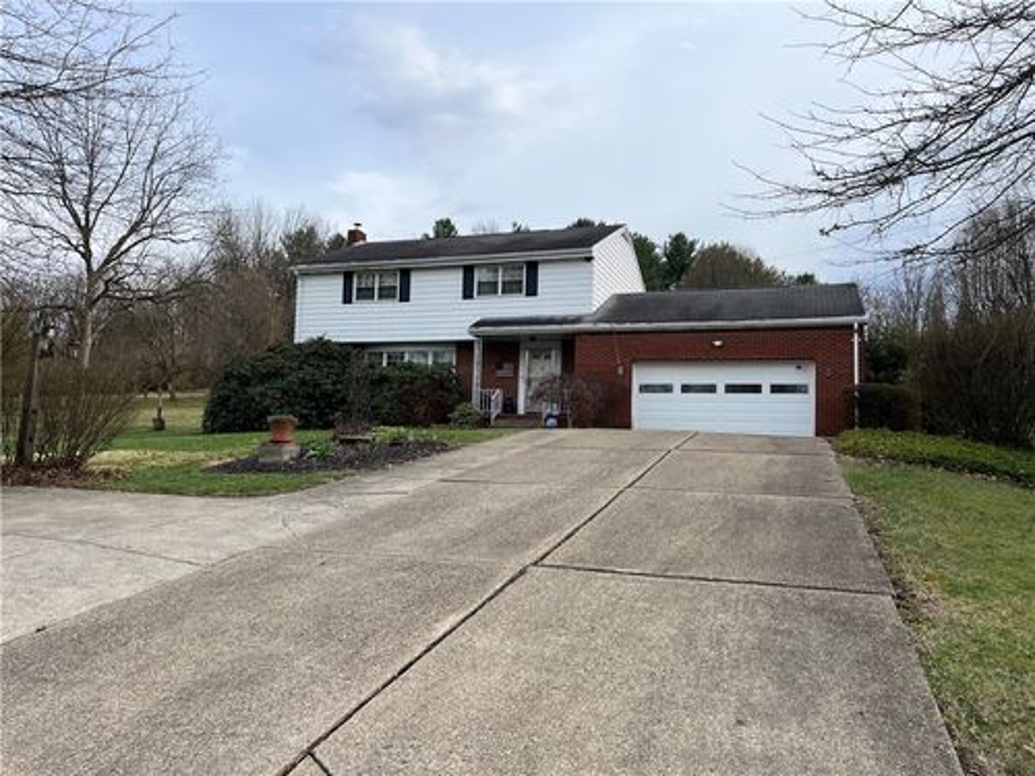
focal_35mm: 26
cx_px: 518
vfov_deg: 53.1
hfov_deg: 67.3
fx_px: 777
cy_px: 388
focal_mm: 5.1
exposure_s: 1/2062
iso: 50
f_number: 1.6
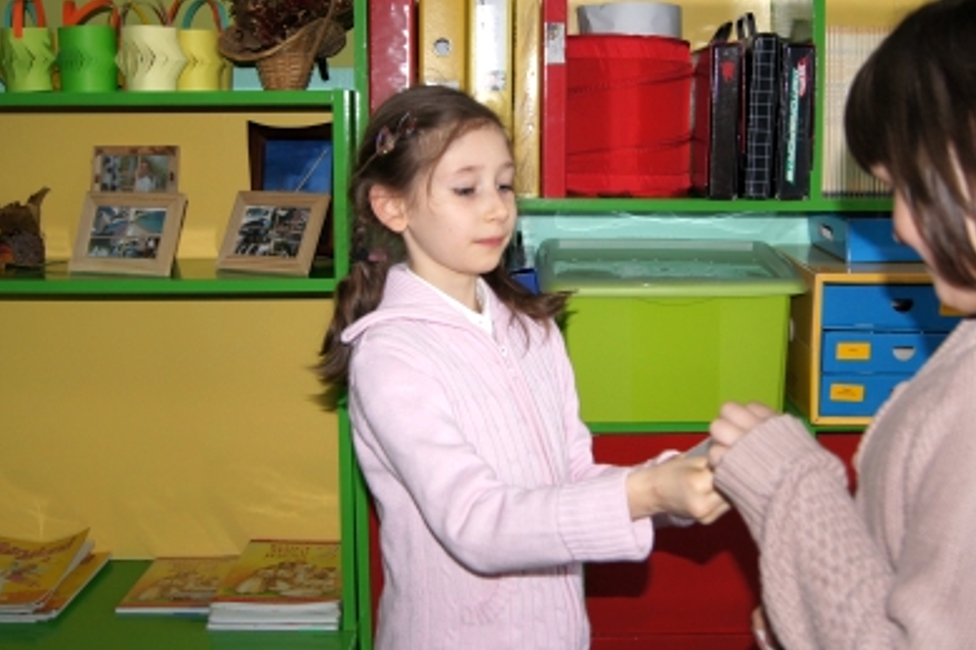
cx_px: 542
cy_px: 272
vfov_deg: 29.8
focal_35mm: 45
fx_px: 1219
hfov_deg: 43.6
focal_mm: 22
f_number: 4
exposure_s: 1/60
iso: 400
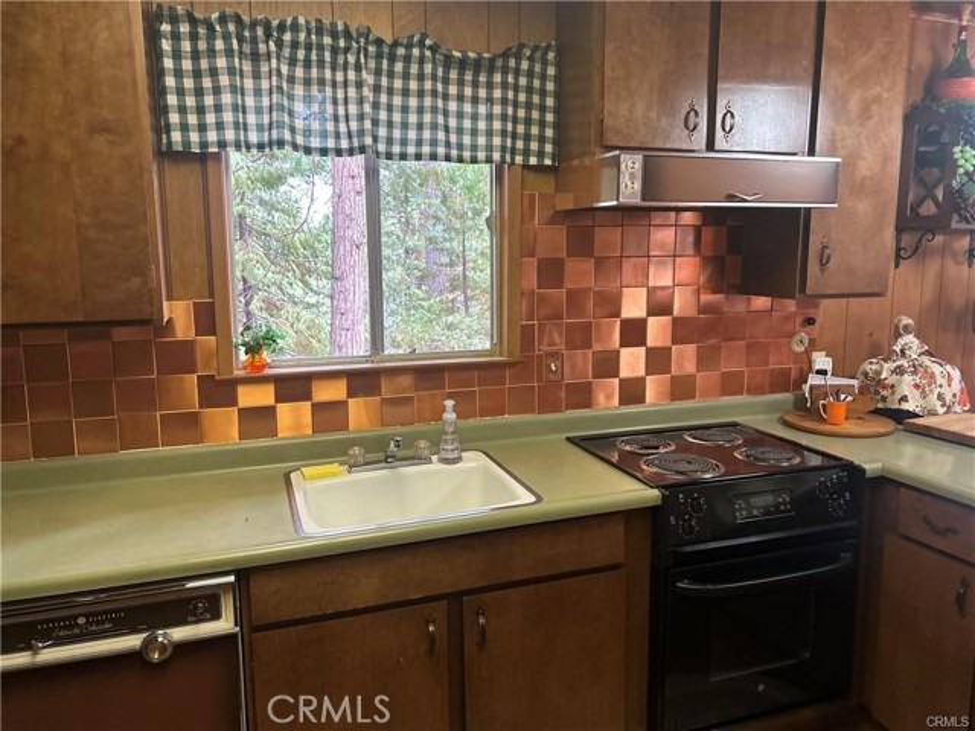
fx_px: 732
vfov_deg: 53.1
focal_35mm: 26
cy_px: 366
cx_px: 488
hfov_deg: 67.3
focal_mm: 5.7
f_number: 1.5
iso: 250
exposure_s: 1/60
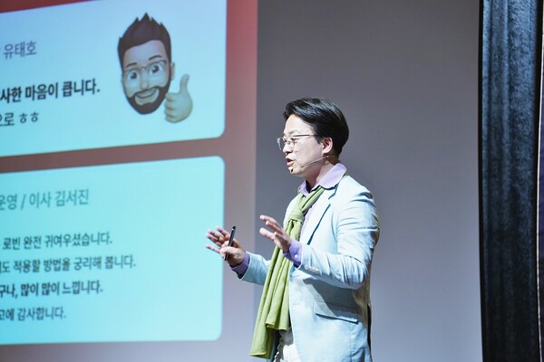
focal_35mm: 105
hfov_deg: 19.5
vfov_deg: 13.0
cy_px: 181
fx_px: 1587
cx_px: 272
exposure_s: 1/125
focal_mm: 70
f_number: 2.8
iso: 1000
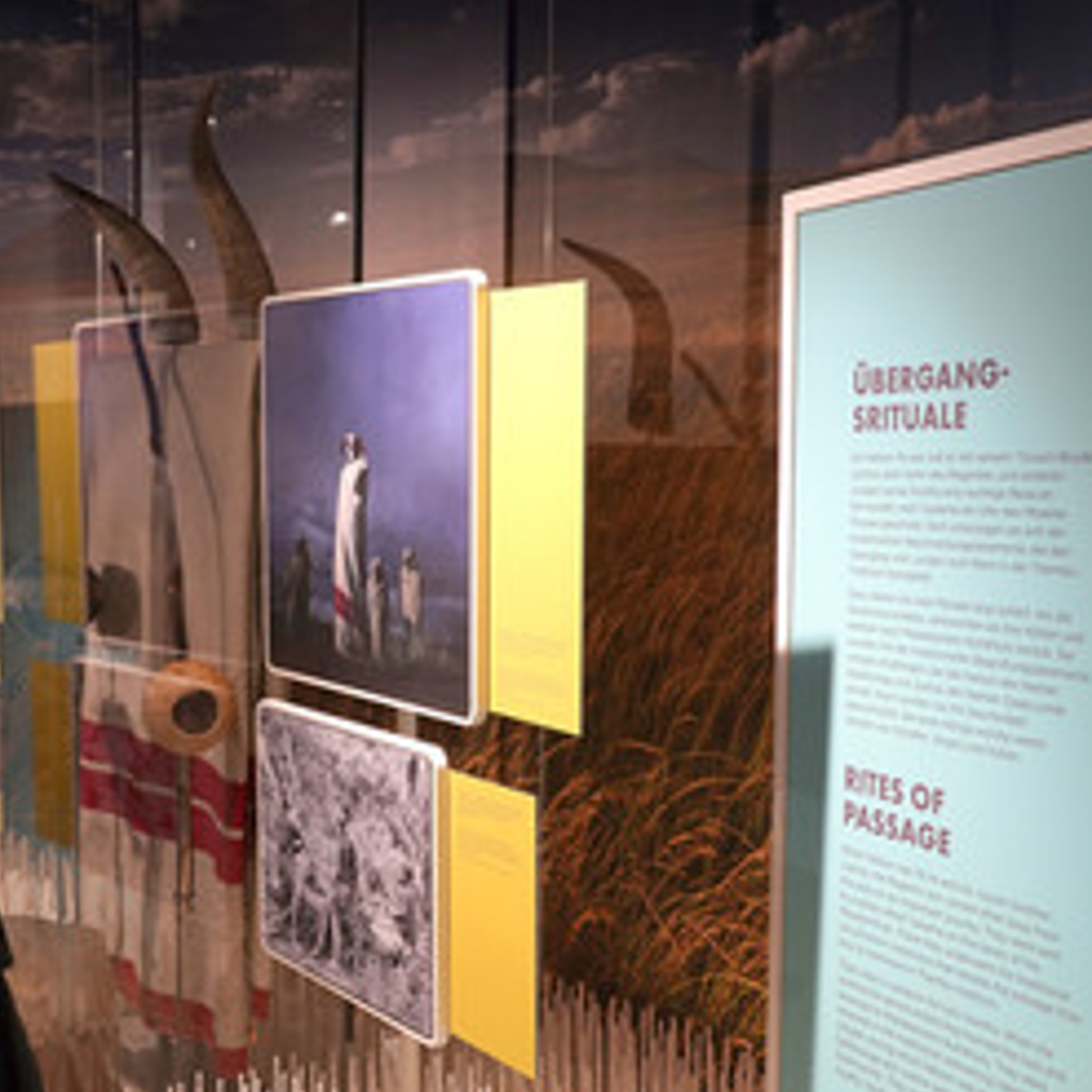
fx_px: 1606
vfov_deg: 37.4
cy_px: 654
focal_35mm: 45
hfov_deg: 36.5
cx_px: 245
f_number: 7.1
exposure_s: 1/125
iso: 1250
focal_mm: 29
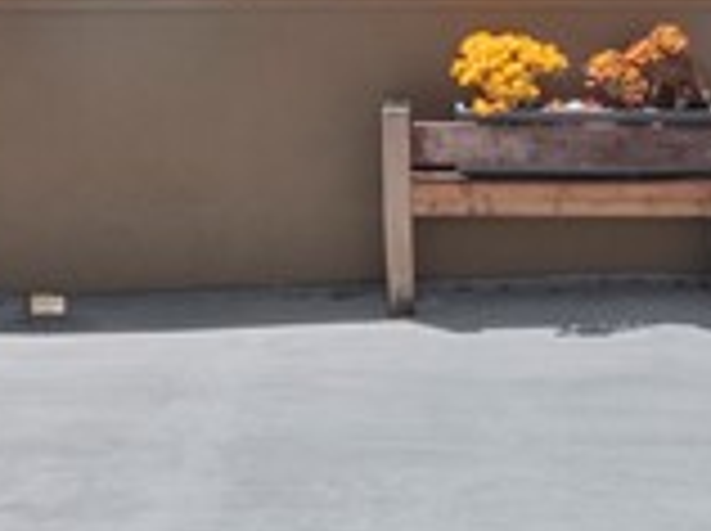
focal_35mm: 104
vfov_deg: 14.0
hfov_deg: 18.8
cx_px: 508
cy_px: 14
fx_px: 2133
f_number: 8
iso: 200
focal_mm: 8
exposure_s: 1/200
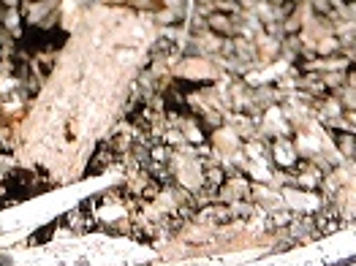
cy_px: -349
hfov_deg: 10.6
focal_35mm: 182
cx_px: -133
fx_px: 1870
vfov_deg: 7.6
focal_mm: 5
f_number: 3.5
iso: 100
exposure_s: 1/500
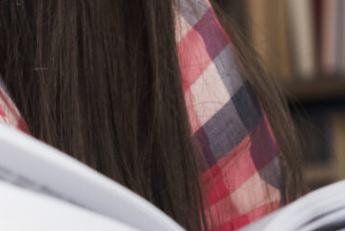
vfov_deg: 3.9
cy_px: -122
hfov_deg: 5.8
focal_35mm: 352
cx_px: 71
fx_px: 3374
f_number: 5
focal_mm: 50
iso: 400
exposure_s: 1/160
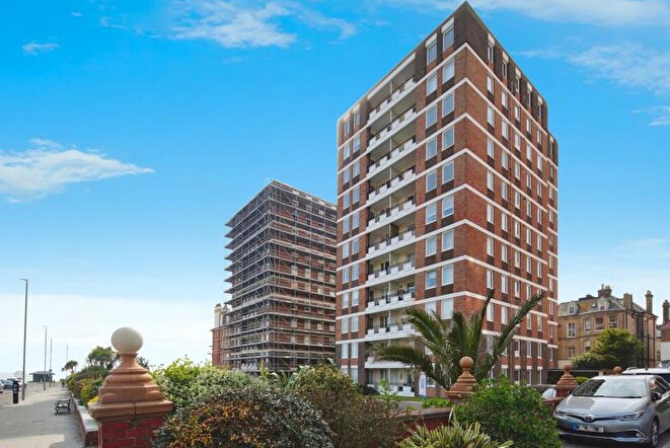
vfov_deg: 67.5
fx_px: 335
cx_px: 347
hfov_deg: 89.9
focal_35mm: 18
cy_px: 219
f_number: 11
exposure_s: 1/640
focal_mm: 17
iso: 640
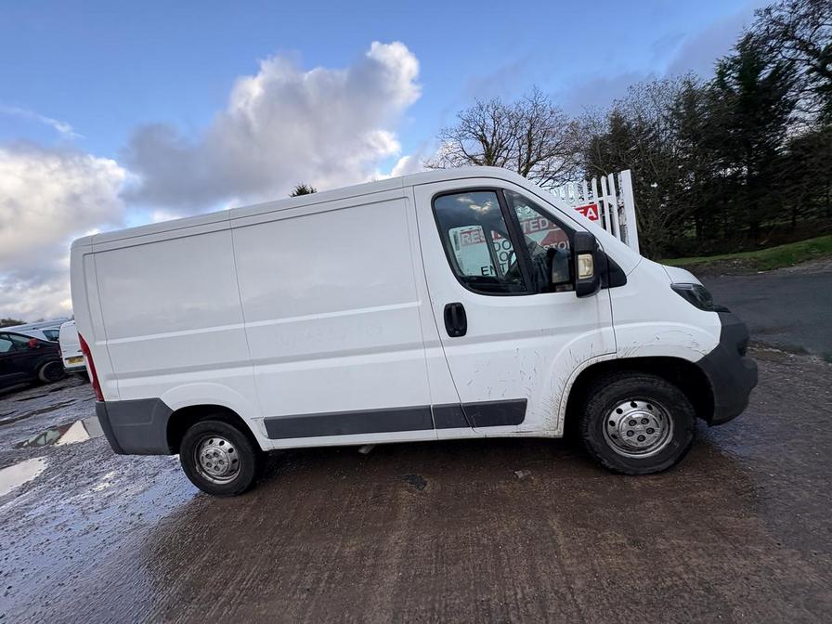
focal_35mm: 14
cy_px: 312
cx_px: 416
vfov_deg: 85.7
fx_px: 336
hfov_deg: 102.1
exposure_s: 1/383
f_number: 2.2
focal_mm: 2.22
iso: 40
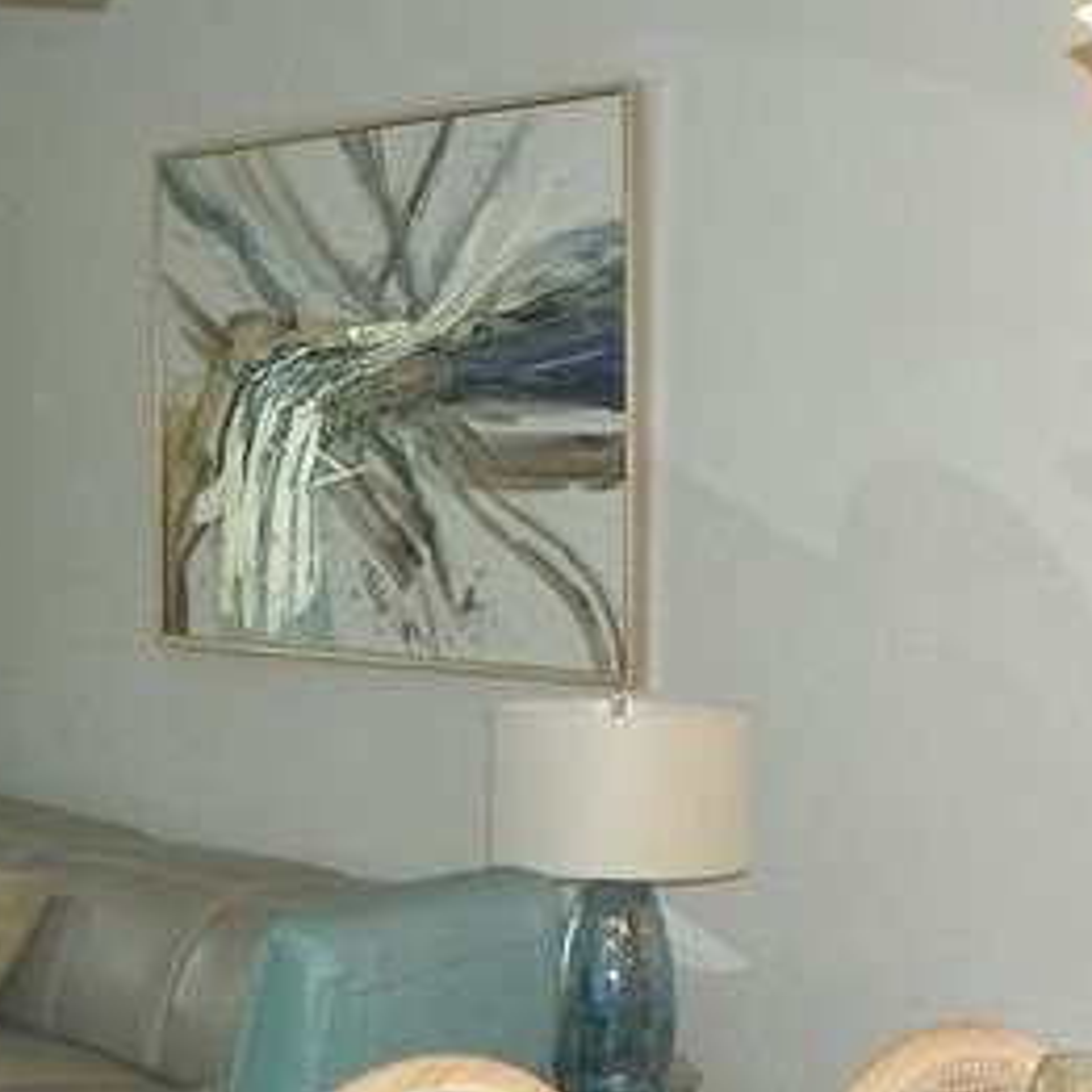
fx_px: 3212
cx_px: 0
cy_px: 561
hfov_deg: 18.8
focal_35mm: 90
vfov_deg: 19.3
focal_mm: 4.6
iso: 100
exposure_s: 1/40
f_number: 2.8
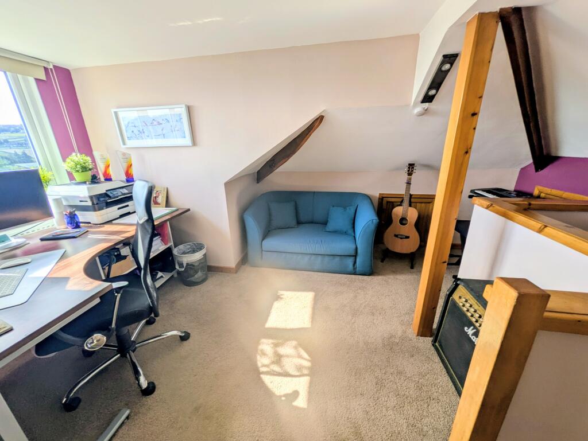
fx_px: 238
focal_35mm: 14
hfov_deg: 102.0
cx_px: 294
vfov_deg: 85.7
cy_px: 220
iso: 41
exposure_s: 1/291
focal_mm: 1.83
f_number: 2.2
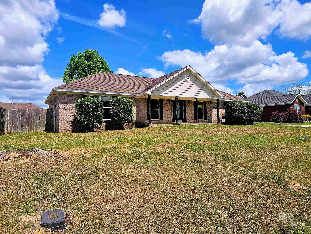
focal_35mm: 23
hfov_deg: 73.9
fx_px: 207
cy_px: 117
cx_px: 156
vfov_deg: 58.9
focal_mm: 6.3
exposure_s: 1/1328
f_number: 1.7
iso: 10
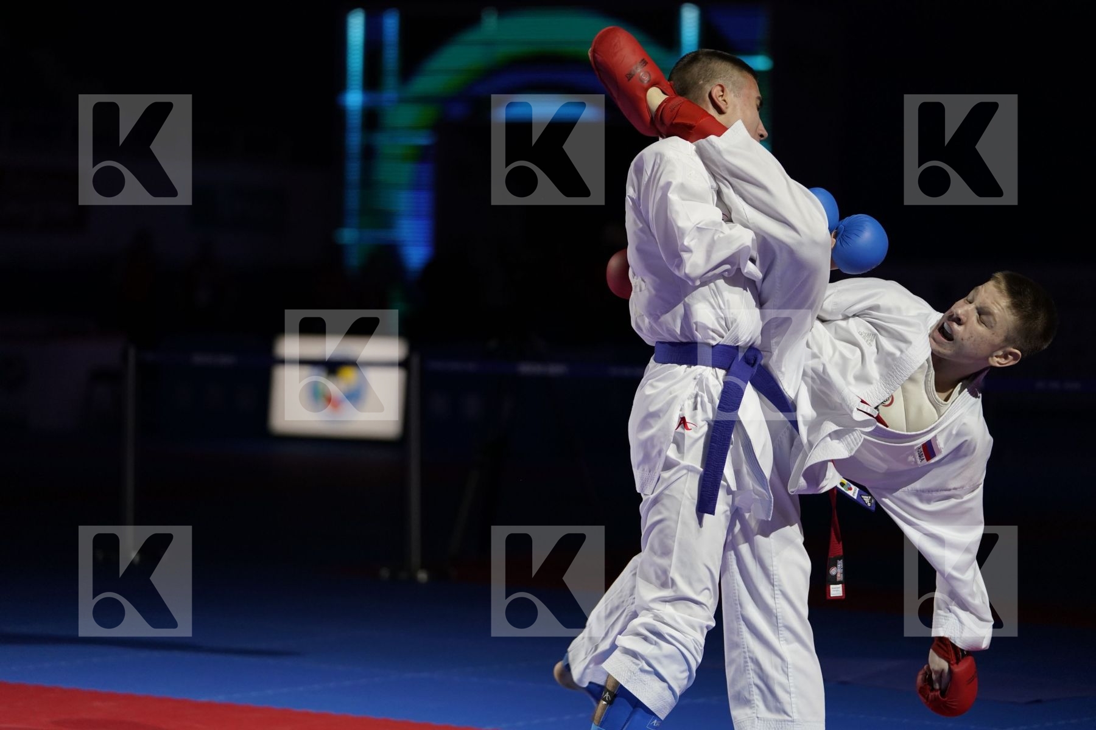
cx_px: 548
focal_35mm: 125
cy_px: 365
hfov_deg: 16.4
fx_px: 3805
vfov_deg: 11.0
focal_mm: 125
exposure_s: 1/1000
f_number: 2.8
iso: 2000
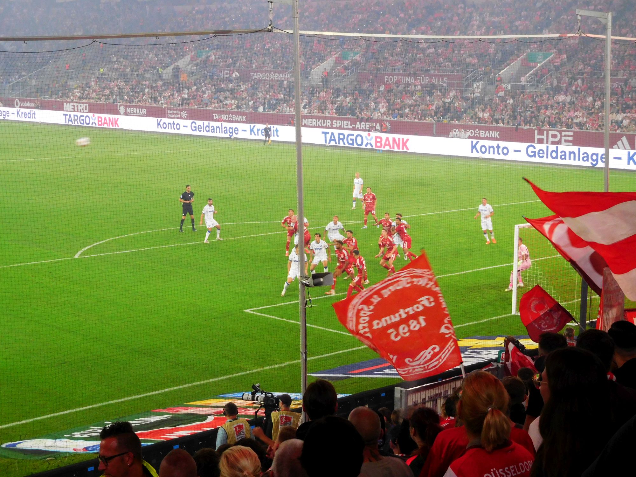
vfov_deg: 21.0
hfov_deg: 27.8
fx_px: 1286
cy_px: 238
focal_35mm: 70
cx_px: 318
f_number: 4.5
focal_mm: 12.5
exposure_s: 1/80
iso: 400
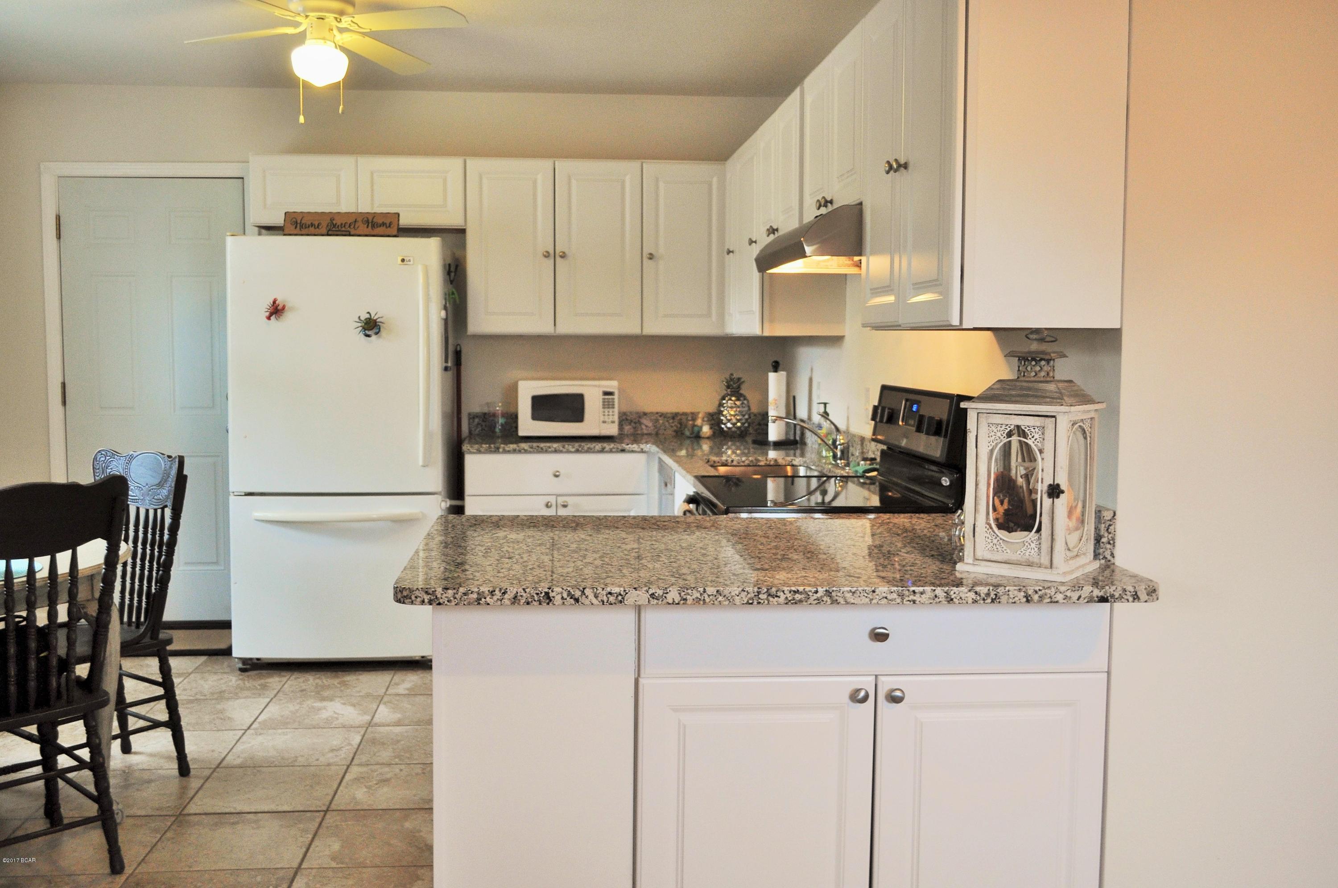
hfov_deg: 53.2
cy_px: 444
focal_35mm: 36
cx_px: 669
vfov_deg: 36.8
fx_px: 1336
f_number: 4
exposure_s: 1/60
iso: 450
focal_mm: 24
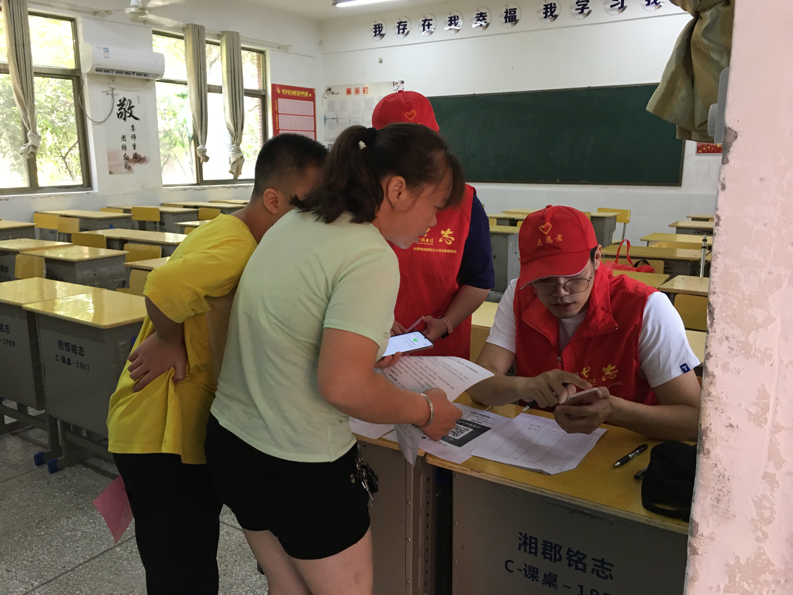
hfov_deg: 61.7
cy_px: 298
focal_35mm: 29
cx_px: 396
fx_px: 664
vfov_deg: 48.2
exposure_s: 1/17
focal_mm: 4.15
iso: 80
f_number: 2.2
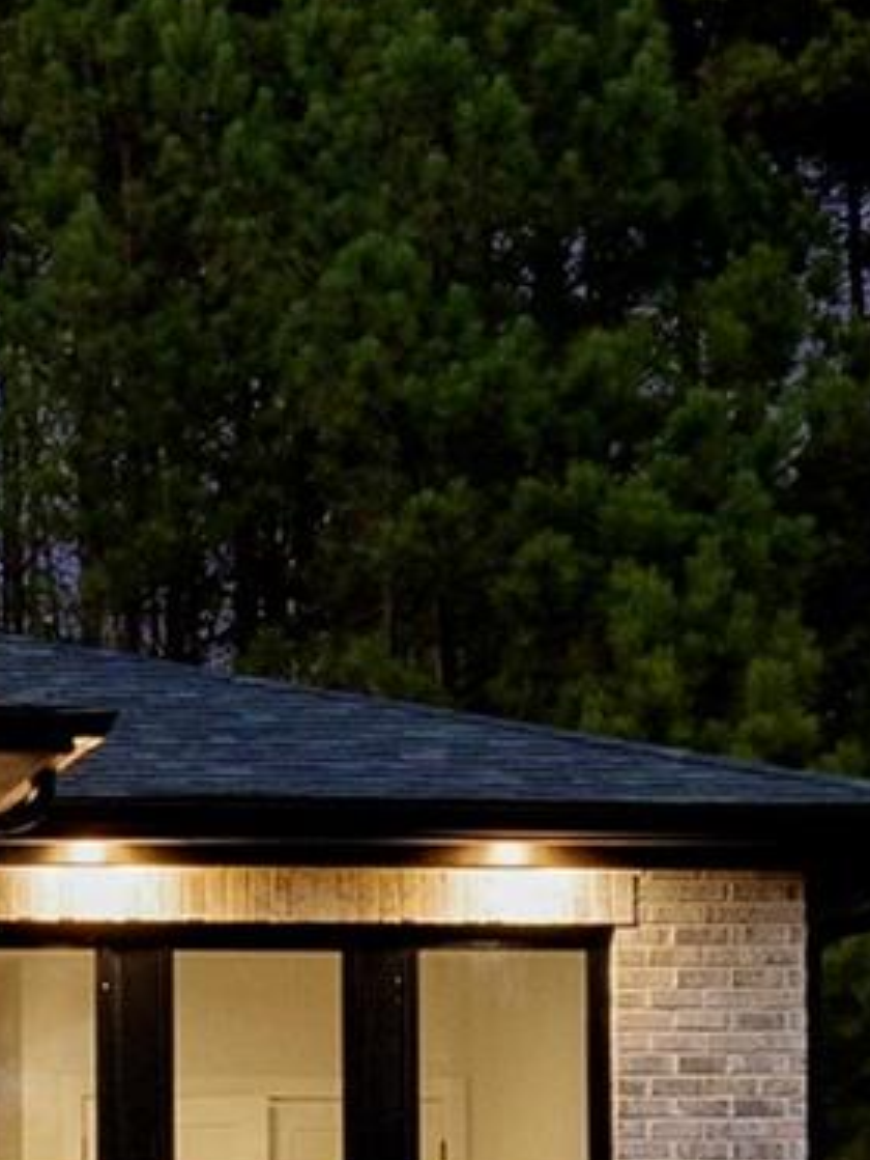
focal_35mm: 190
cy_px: 642
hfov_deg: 7.2
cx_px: -1436
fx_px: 6363
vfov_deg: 10.4
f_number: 11
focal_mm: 24
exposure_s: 1/2.5
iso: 320
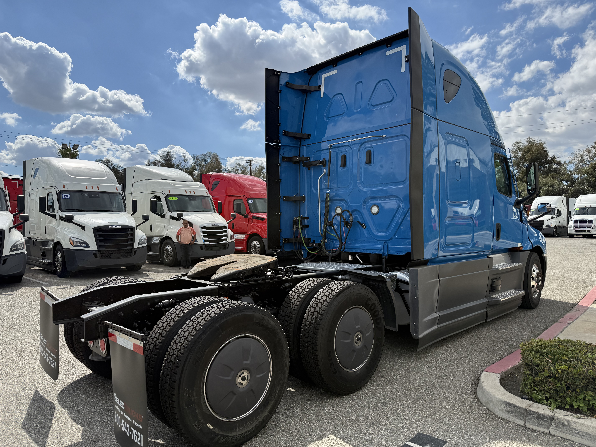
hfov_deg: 71.6
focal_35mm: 24
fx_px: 413
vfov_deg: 56.8
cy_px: 224
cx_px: 298
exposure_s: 1/6711
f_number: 1.78
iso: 100
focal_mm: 6.76
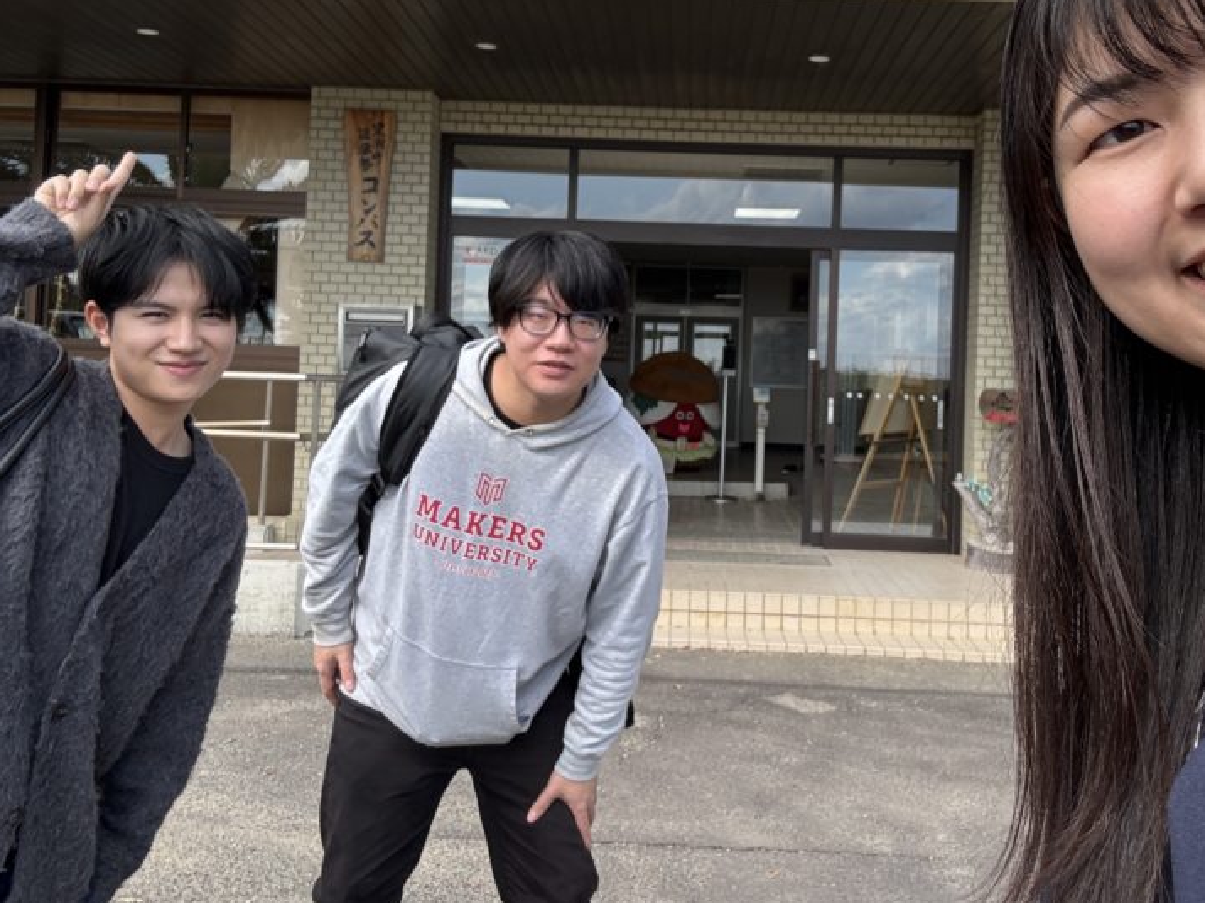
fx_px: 1148
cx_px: 672
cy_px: 319
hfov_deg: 55.2
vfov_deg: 42.5
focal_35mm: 33
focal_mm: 2.69
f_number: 1.9
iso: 25
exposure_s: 1/501
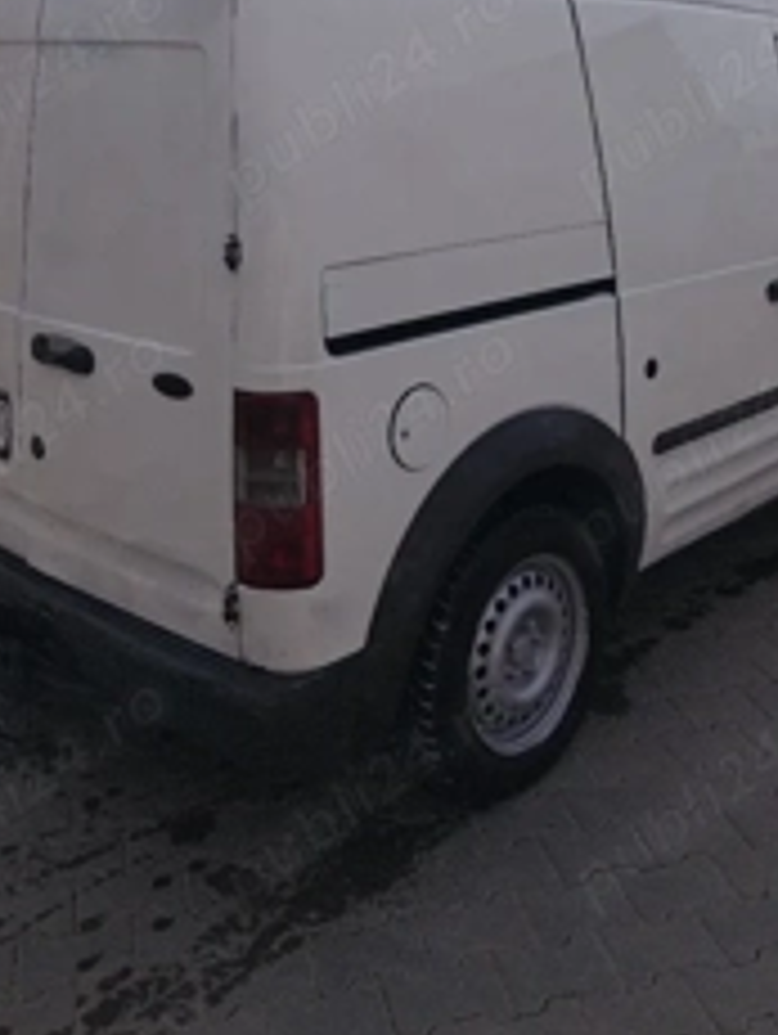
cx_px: 459
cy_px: 144
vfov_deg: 43.5
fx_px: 1196
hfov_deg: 35.9
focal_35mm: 40
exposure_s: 1/5000
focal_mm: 6.18
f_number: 1.65
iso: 50
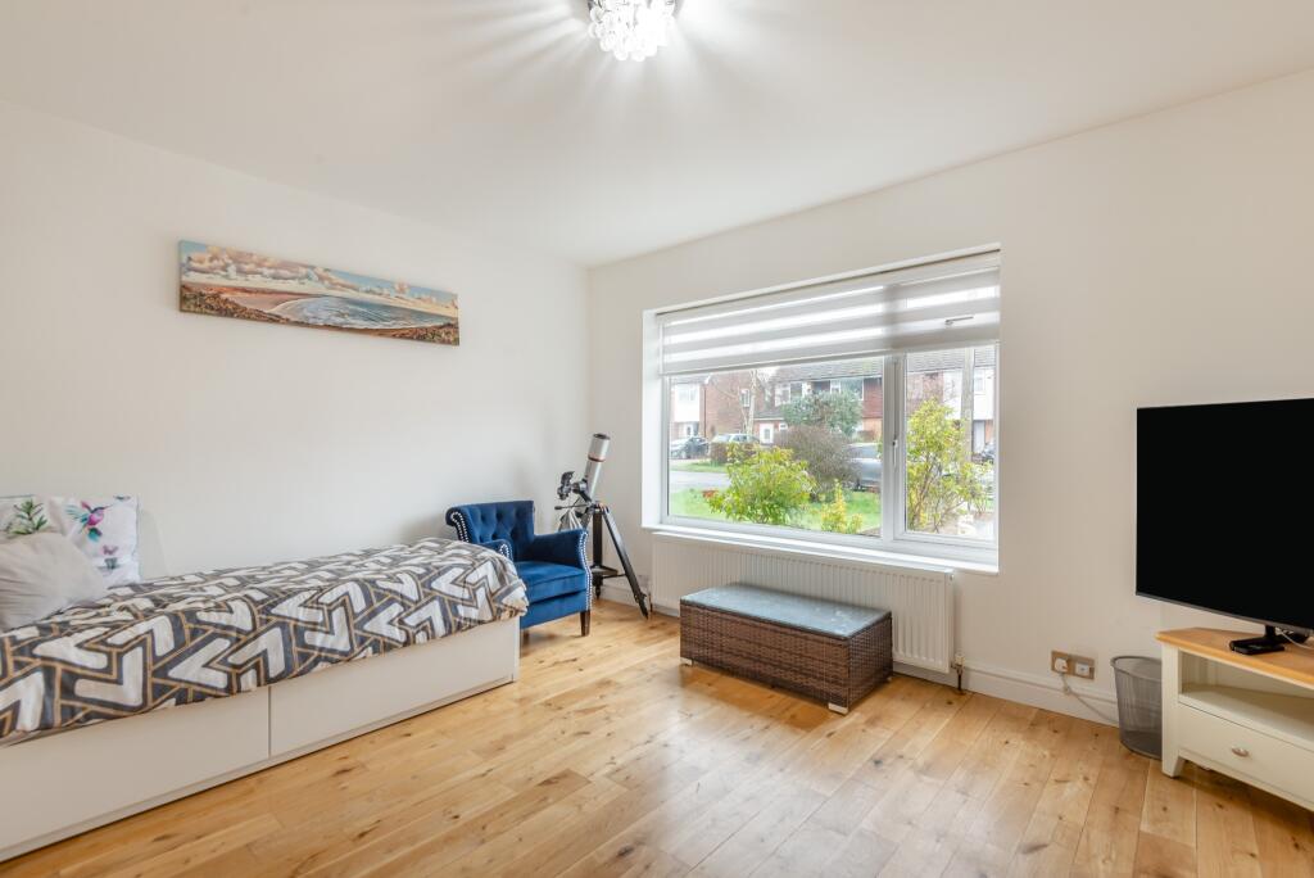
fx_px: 584
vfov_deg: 73.8
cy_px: 439
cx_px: 657
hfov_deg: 96.7
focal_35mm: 16
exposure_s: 1/5
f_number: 8
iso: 125
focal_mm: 16
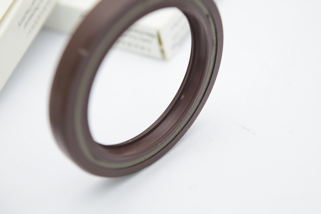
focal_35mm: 82
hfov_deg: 24.6
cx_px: 160
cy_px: 107
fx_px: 736
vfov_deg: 16.6
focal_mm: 55
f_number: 5.6
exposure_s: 1/5
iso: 100
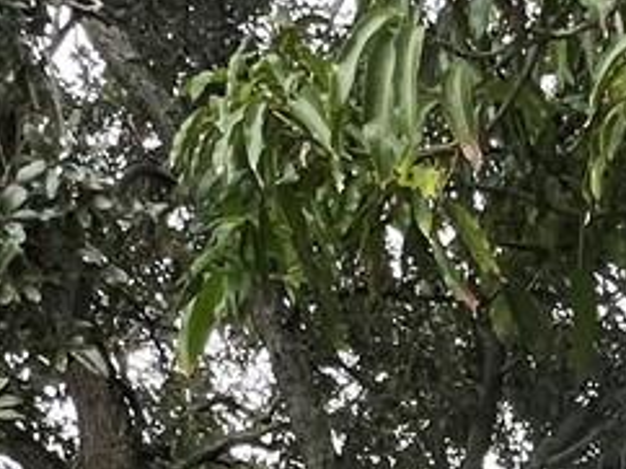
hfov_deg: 21.1
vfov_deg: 13.3
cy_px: 1078
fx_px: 1554
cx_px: 766
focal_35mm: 86
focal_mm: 1.57
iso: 64
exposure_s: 1/99
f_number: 1.8
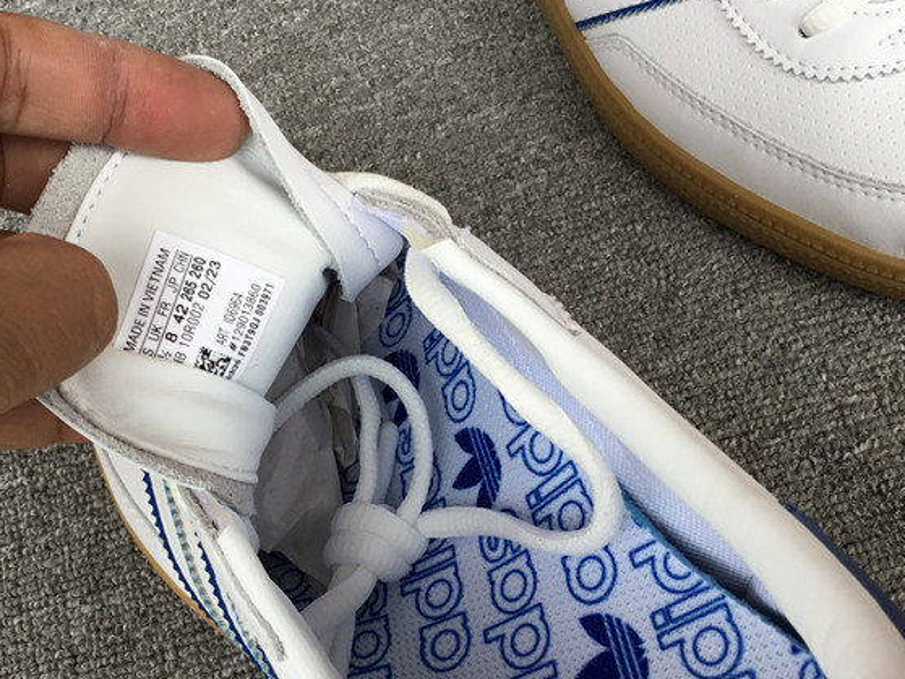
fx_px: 1308
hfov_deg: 37.4
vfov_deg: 29.1
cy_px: 331
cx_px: 251
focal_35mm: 50
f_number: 2.4
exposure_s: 1/100
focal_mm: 3.3
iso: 25
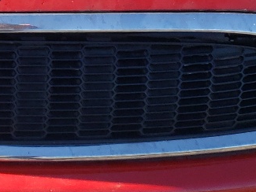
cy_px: 5
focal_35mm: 128
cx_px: -58
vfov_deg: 11.5
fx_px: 947
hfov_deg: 14.8
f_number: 1.5
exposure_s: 1/1429
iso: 50
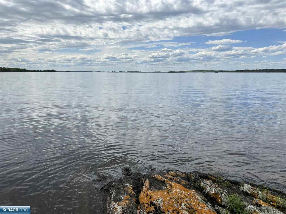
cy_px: 107
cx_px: 143
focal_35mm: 26
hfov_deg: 67.3
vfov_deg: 53.1
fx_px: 215
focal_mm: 5.7
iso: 50
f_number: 1.5
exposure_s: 1/8000
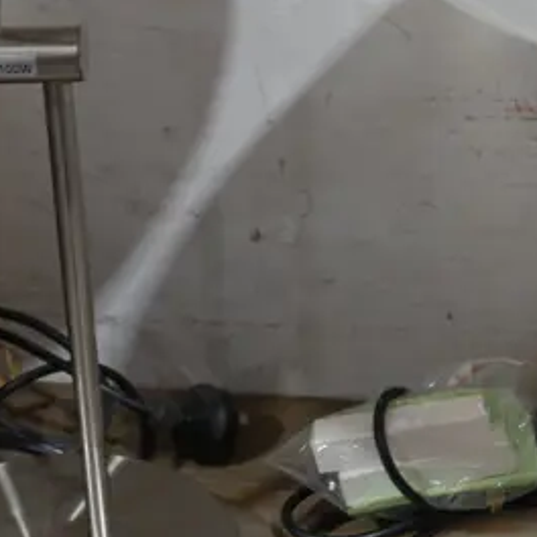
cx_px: 413
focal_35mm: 96
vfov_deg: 18.1
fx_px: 1685
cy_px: 188
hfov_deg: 18.0
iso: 250
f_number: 3.5
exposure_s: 1/60
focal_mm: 14
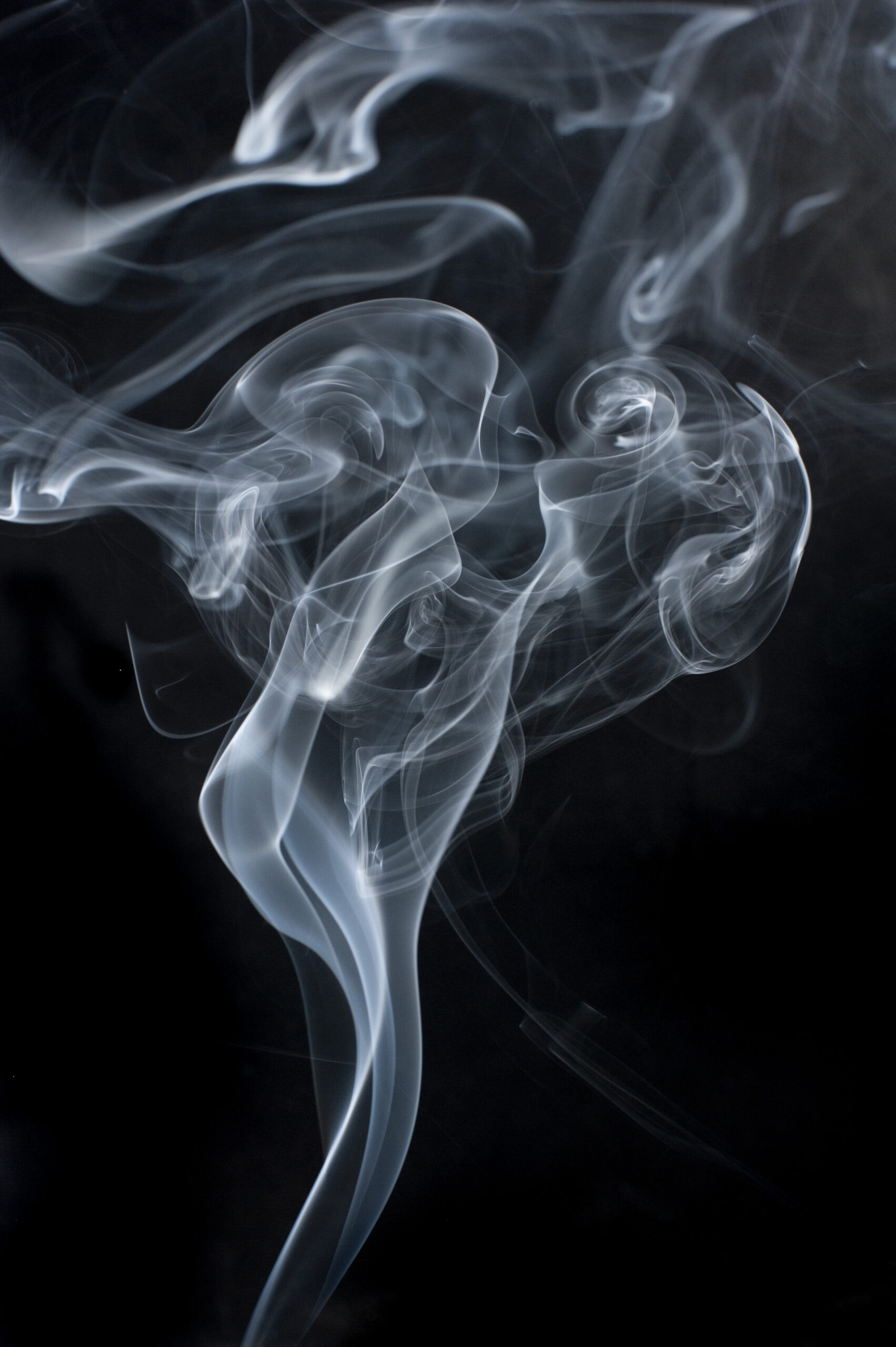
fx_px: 1869
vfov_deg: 39.6
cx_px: 448
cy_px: 674
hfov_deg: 27.0
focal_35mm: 50
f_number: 8
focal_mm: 50
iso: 200
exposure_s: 1/60
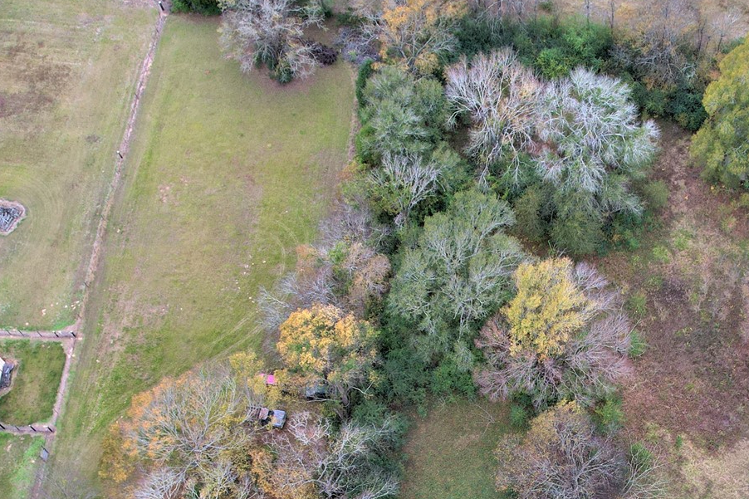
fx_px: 1102
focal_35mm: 53
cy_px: 470
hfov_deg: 36.5
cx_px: 573
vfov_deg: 24.6
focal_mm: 8.38
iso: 130
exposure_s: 1/320
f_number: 2.8
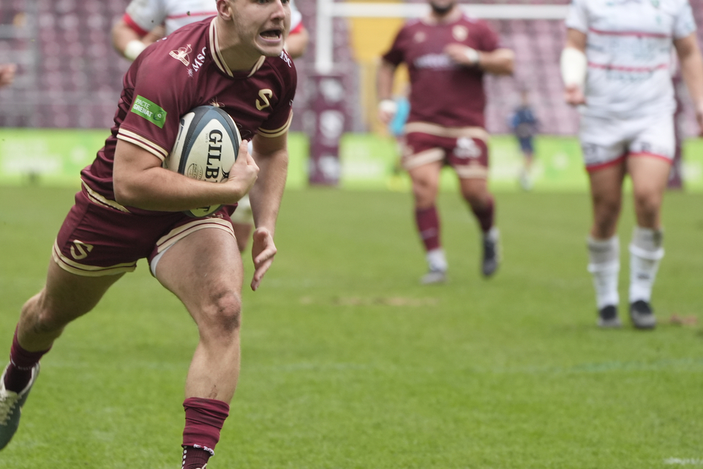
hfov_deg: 6.3
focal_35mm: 326
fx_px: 6367
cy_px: 220
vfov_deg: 4.2
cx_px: 280
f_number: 5.6
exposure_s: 1/1250
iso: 1600
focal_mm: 226
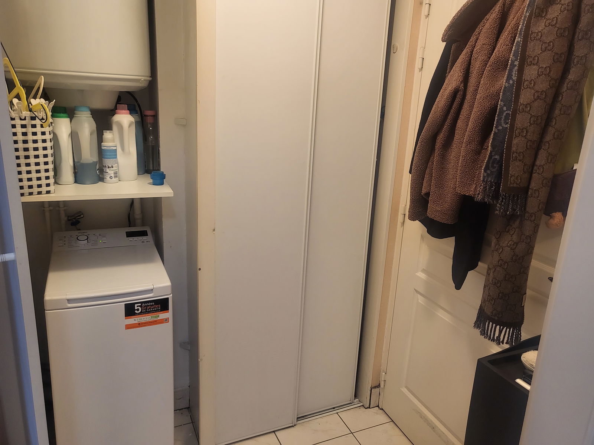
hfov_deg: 67.3
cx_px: 297
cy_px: 222
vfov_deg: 53.1
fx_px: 446
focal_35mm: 26
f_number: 1.8
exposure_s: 1/50
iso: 320
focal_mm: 4.25
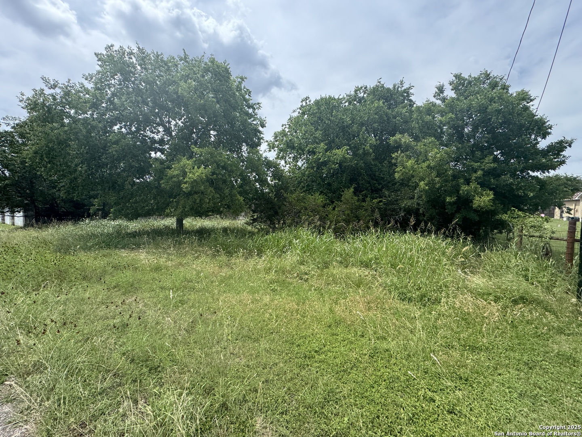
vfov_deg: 85.7
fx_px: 235
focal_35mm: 14
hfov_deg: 102.1
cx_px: 291
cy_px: 218
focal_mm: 2.22
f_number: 2.2
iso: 50
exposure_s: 1/787
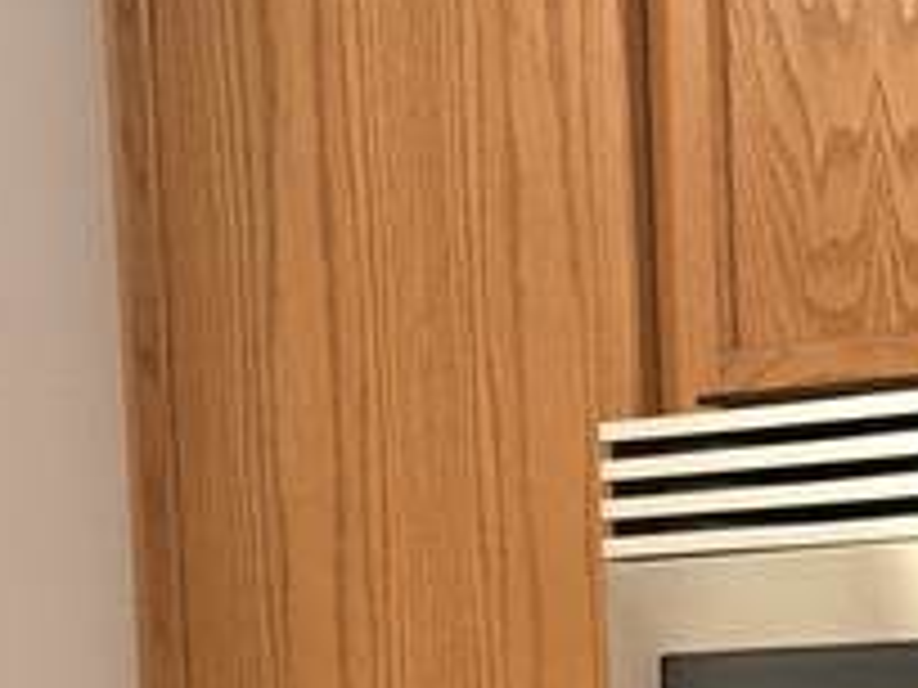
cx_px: 1629
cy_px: 1700
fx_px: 3819
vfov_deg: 9.2
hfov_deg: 12.6
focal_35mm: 144
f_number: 1.8
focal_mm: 5.4
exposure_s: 1/120
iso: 400
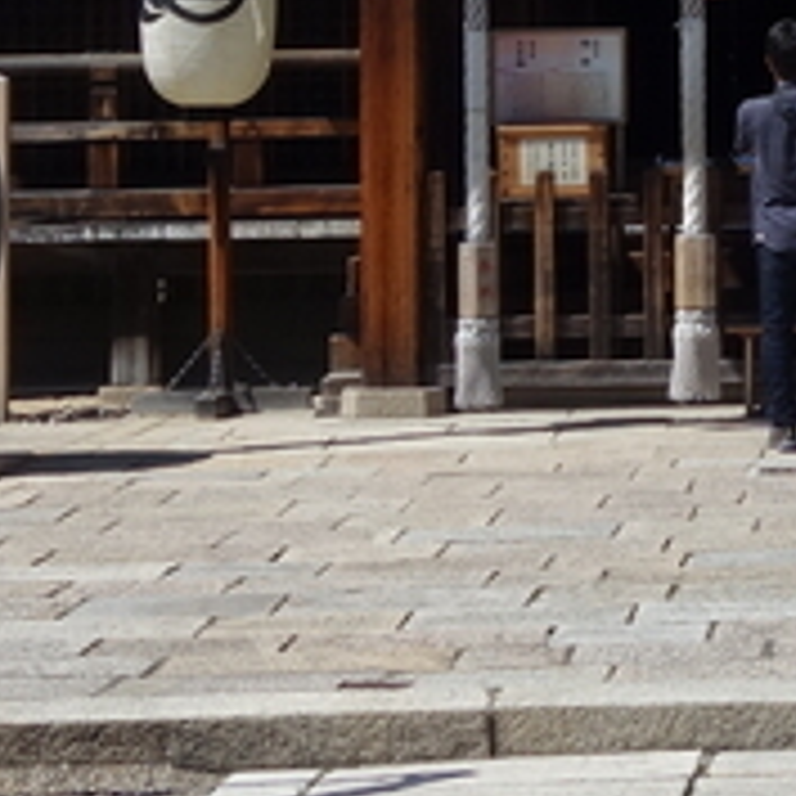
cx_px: 1124
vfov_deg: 10.6
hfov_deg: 10.5
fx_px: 4189
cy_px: -283
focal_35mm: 161
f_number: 5.6
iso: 125
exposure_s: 1/640
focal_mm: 10.4
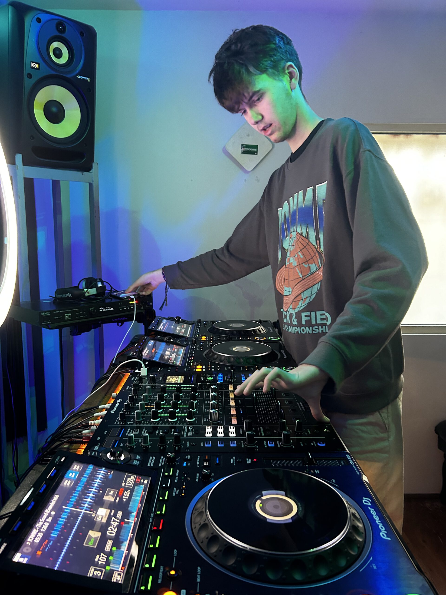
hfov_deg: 53.1
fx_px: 447
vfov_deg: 67.3
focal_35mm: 26
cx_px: 223
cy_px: 298
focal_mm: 5.7
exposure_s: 1/33
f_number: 1.5
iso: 400
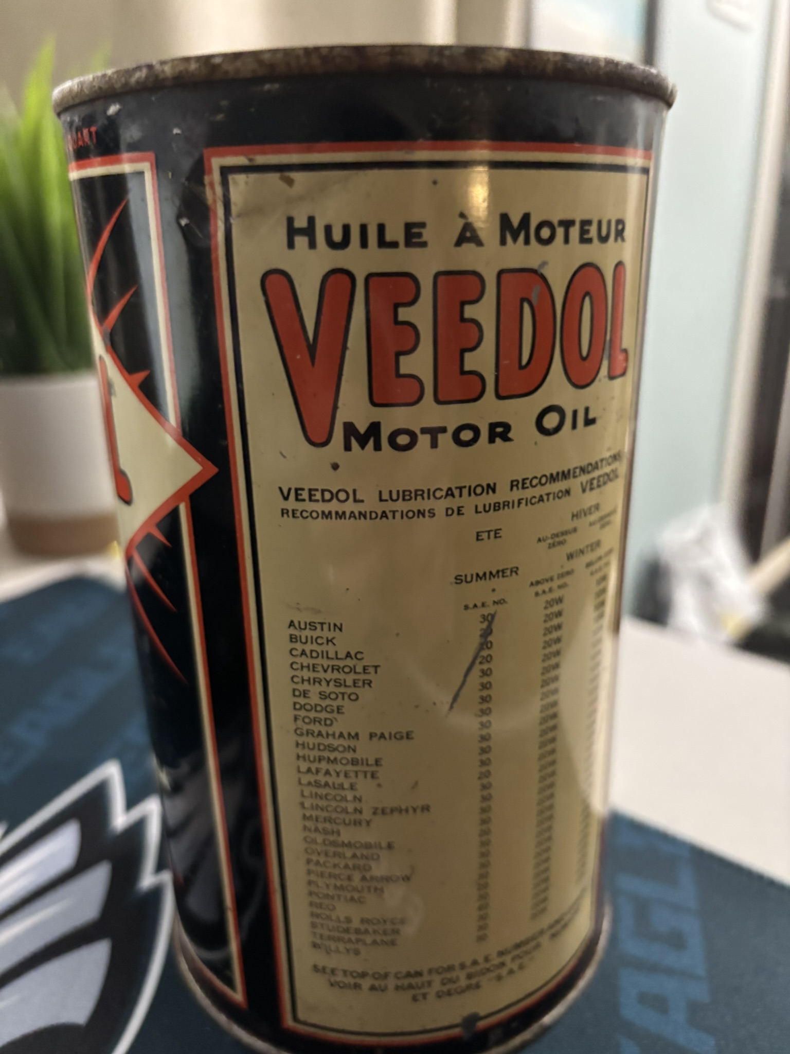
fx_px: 791
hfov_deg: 53.1
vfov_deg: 67.3
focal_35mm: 26
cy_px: 527
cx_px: 395
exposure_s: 1/30
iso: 800
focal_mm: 5.96
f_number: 1.6
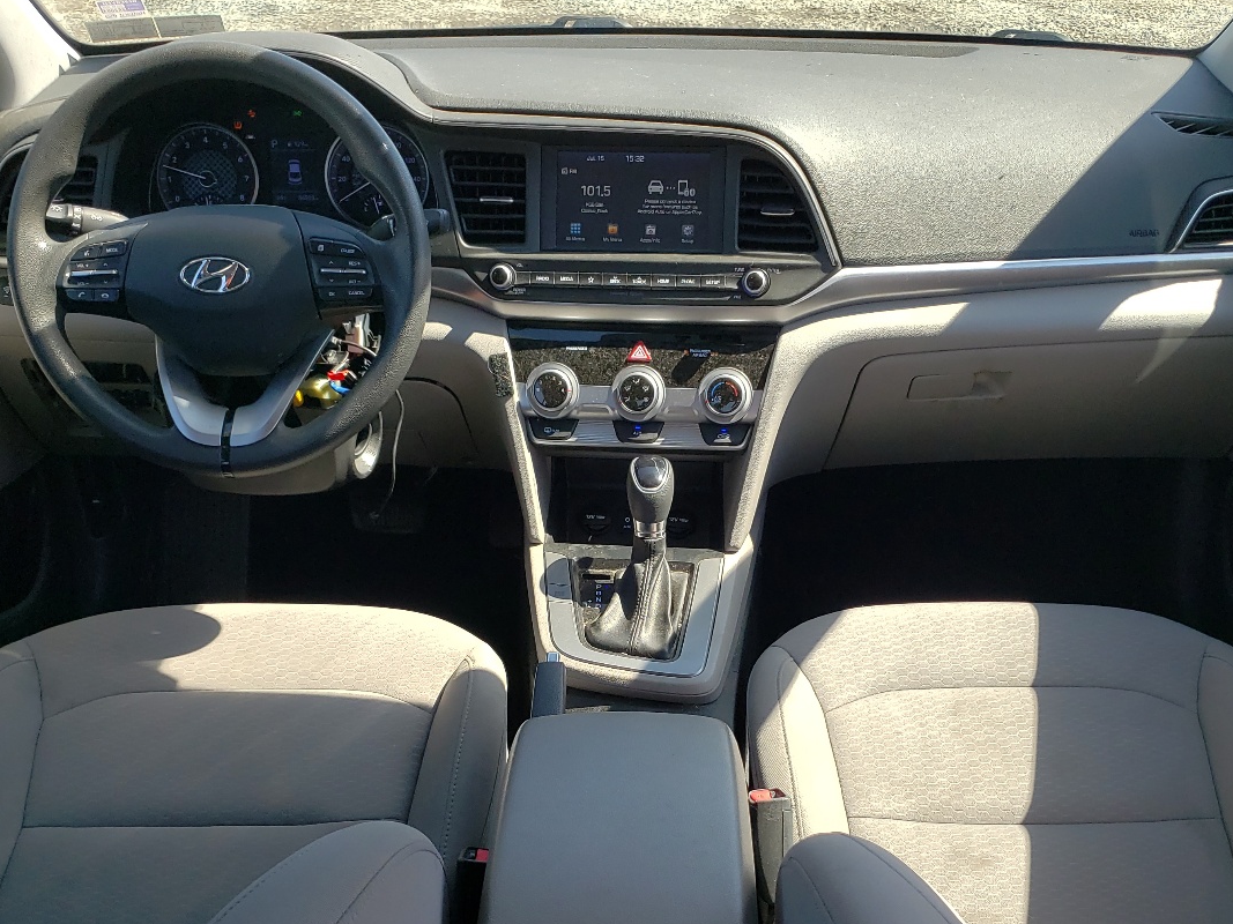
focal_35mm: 39
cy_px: 680
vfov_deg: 36.1
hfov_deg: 47.9
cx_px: 626
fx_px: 1389
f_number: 1.5
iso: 50
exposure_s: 1/625
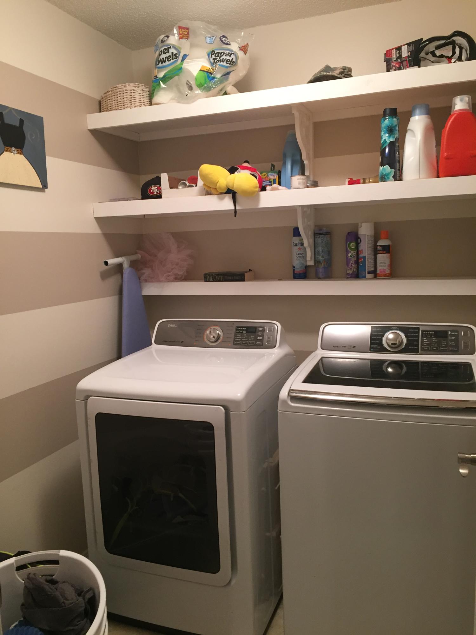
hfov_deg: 48.2
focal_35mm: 29
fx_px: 532
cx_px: 238
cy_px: 318
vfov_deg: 61.7
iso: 100
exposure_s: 1/30
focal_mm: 4.15
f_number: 2.2
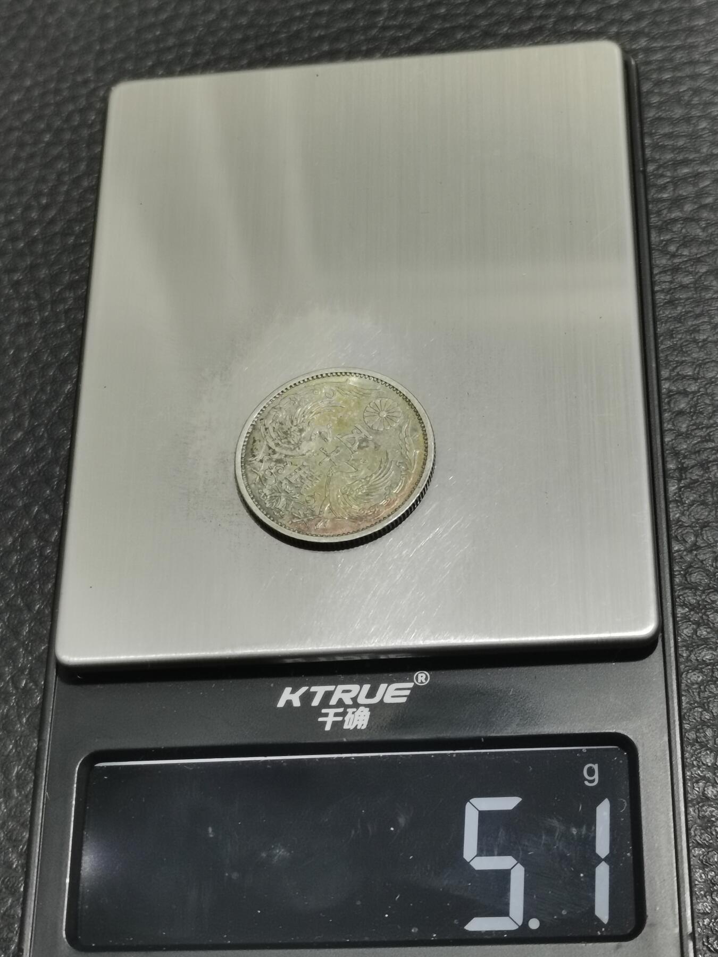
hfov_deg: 21.9
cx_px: 359
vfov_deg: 29.0
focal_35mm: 67
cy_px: 478
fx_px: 1853
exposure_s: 1/100
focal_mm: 5.58
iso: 125
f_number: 1.8
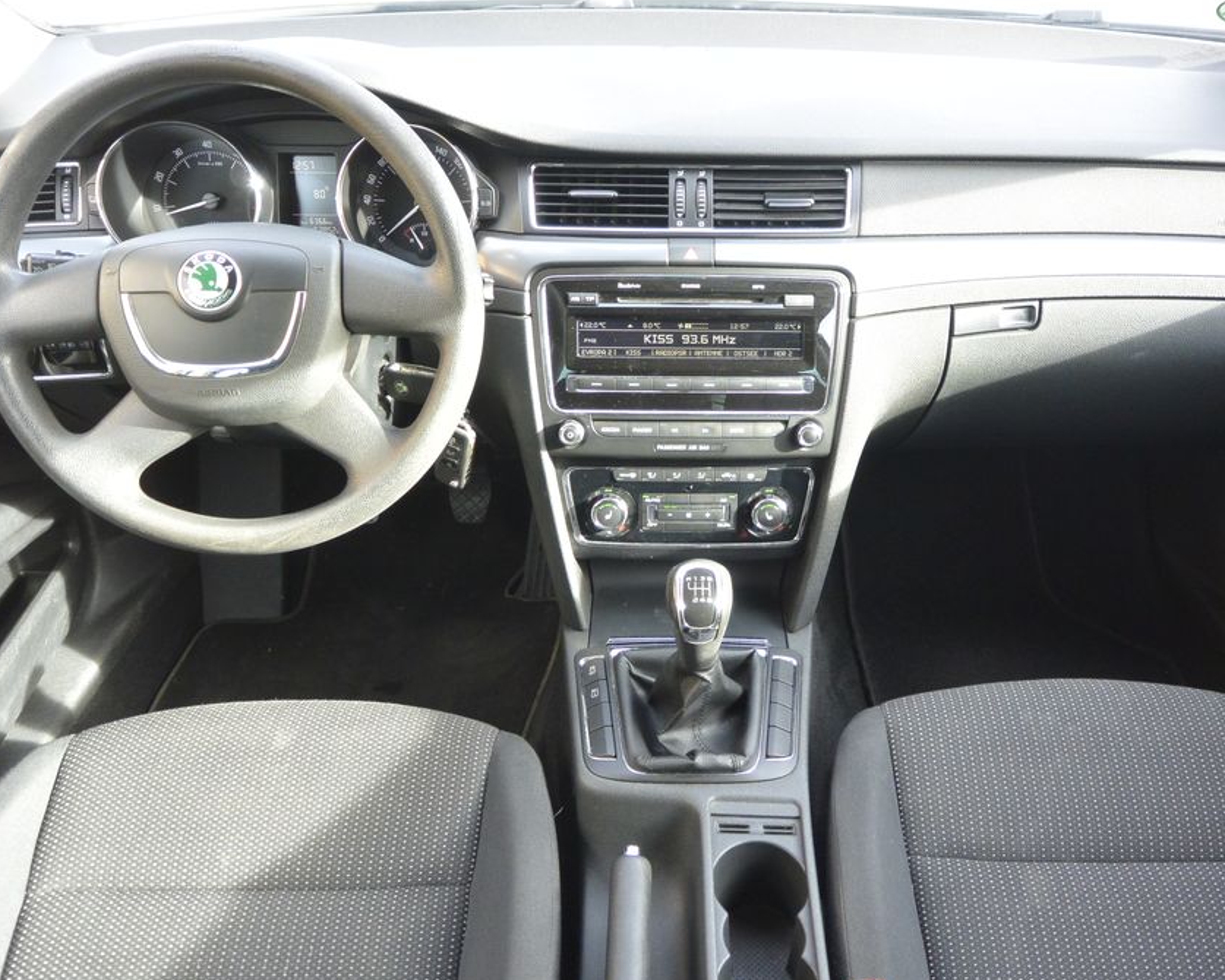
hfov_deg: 57.0
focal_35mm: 31
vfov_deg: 47.1
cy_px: 492
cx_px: 688
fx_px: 1124
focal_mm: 10
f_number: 3.5
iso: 400
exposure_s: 1/100
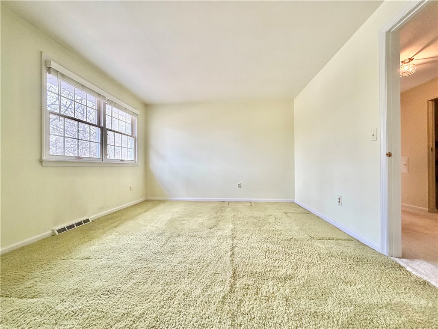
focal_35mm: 14
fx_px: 177
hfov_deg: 102.1
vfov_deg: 85.7
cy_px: 164
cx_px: 219
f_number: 2.2
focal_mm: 2.22
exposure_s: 1/121
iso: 320
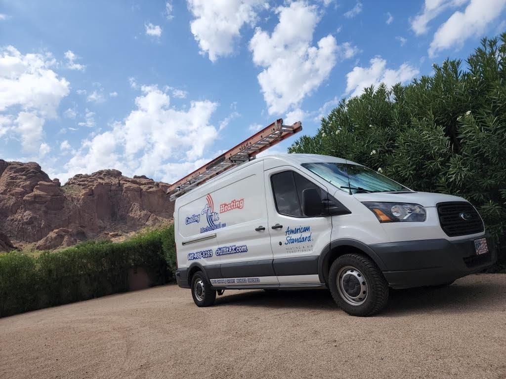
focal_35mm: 23
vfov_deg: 58.9
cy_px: 190
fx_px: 336
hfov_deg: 73.9
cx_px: 253
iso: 12
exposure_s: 1/1279
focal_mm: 6.4
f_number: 1.8
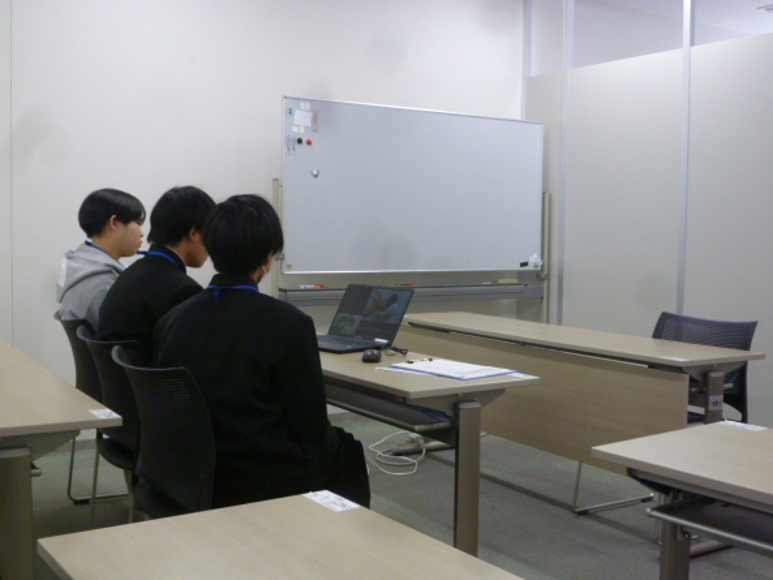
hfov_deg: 45.7
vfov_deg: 35.1
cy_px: 292
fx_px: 916
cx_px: 365
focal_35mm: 41
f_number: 3.5
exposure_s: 1/40
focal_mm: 6.8
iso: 320
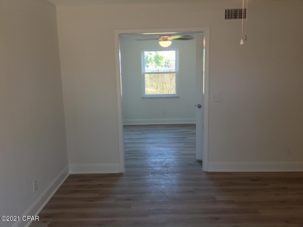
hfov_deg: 52.7
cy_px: 114
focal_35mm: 35
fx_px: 306
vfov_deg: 40.6
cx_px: 152
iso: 50
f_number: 2.4
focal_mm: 4.28
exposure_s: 1/25
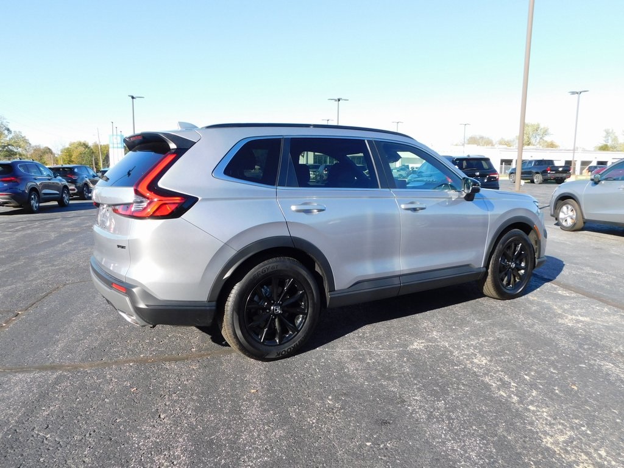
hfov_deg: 69.4
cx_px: 312
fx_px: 451
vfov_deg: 54.9
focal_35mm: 25
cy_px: 234
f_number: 3.1
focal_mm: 4.5
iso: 125
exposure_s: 1/640
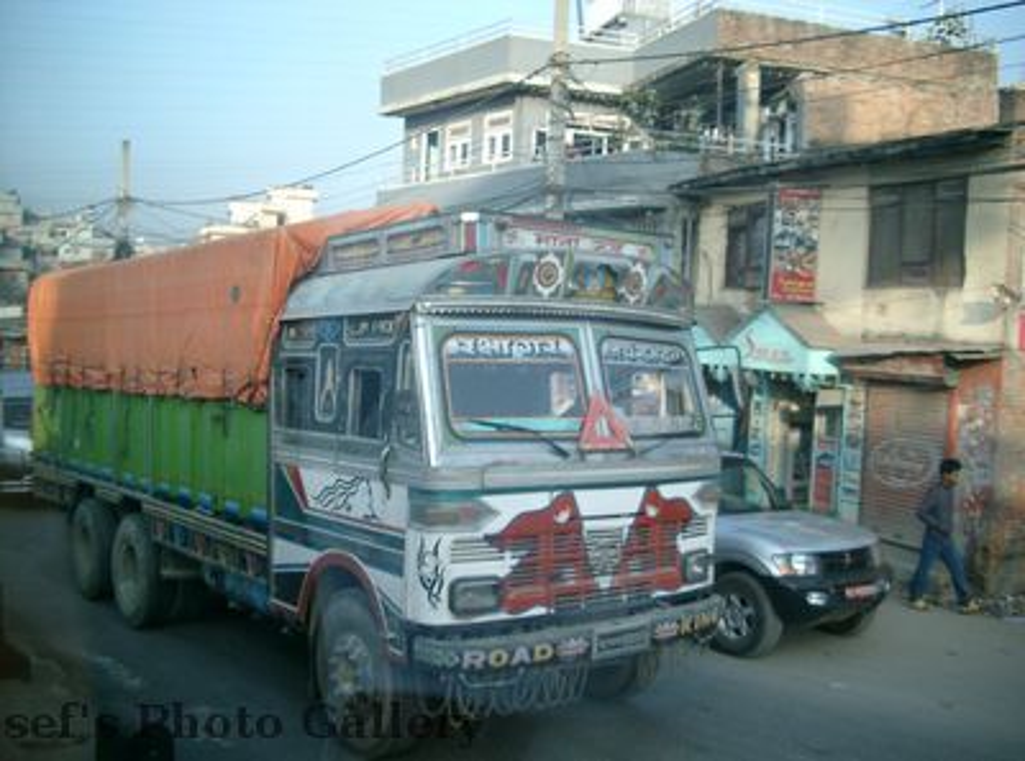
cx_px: 512
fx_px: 1092
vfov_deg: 38.4
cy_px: 380
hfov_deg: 50.3
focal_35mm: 37
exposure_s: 1/500
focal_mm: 7.6
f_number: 2.6
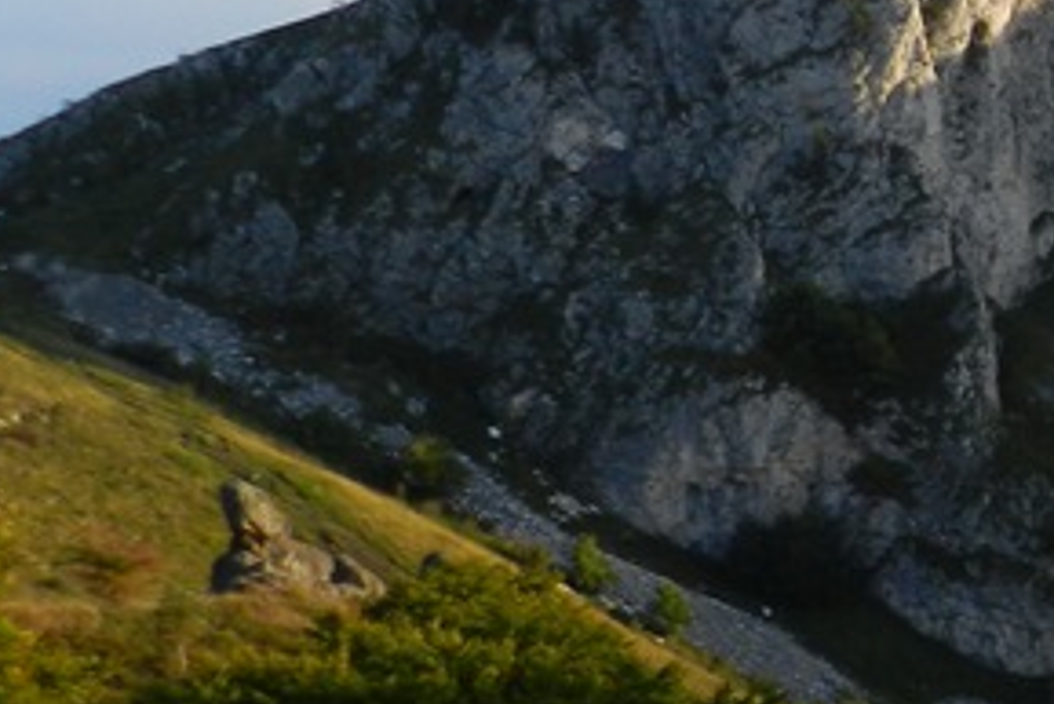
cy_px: 514
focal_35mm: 118
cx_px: 1700
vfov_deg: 11.6
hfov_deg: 15.6
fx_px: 3456
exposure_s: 1/500
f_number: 3.7
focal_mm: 5.6
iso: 160
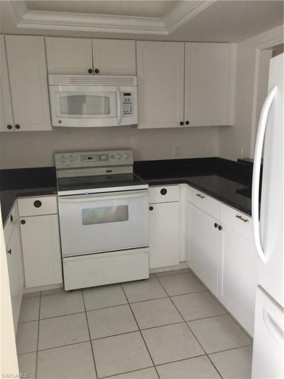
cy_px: 190
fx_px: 317
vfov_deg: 61.7
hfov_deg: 48.2
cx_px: 142
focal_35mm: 29
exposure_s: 1/10
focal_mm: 4.15
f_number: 2.2
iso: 125
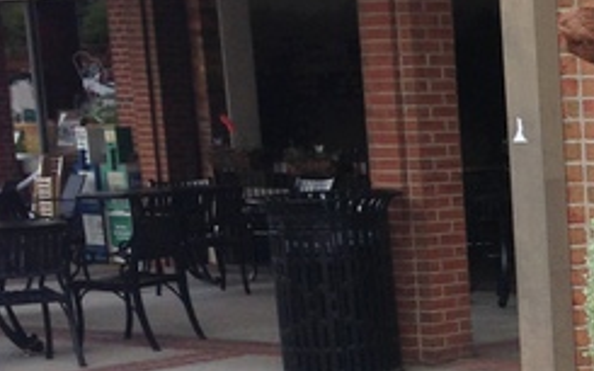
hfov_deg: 14.4
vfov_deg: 9.3
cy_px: 570
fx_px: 2217
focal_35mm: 137
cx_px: 849
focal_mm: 4.12
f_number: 2.4
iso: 50
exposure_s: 1/308
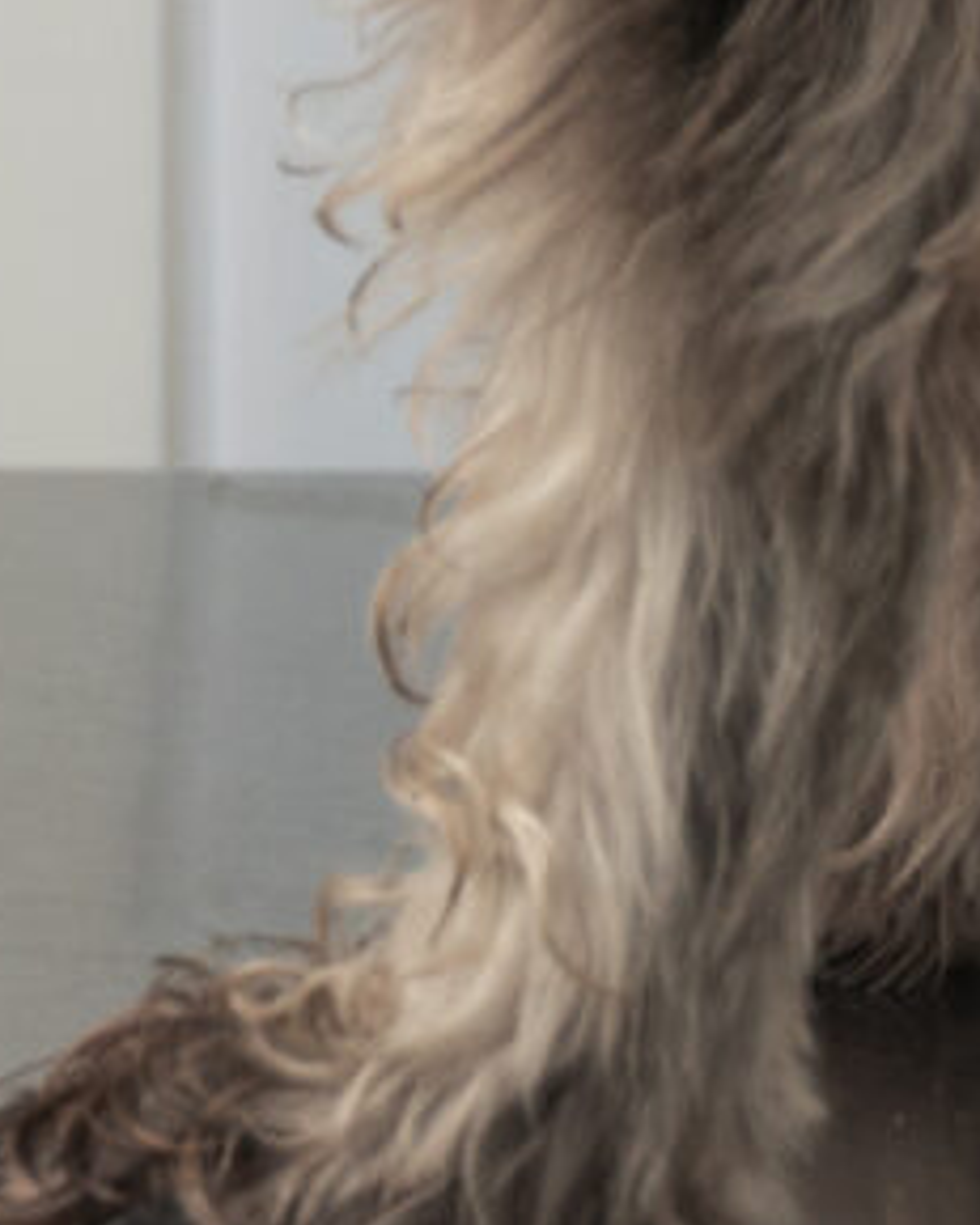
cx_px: -2168
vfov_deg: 6.0
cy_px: -1814
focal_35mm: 308
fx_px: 11173
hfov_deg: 4.8
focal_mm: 37
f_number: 2.8
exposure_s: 1/320
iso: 640
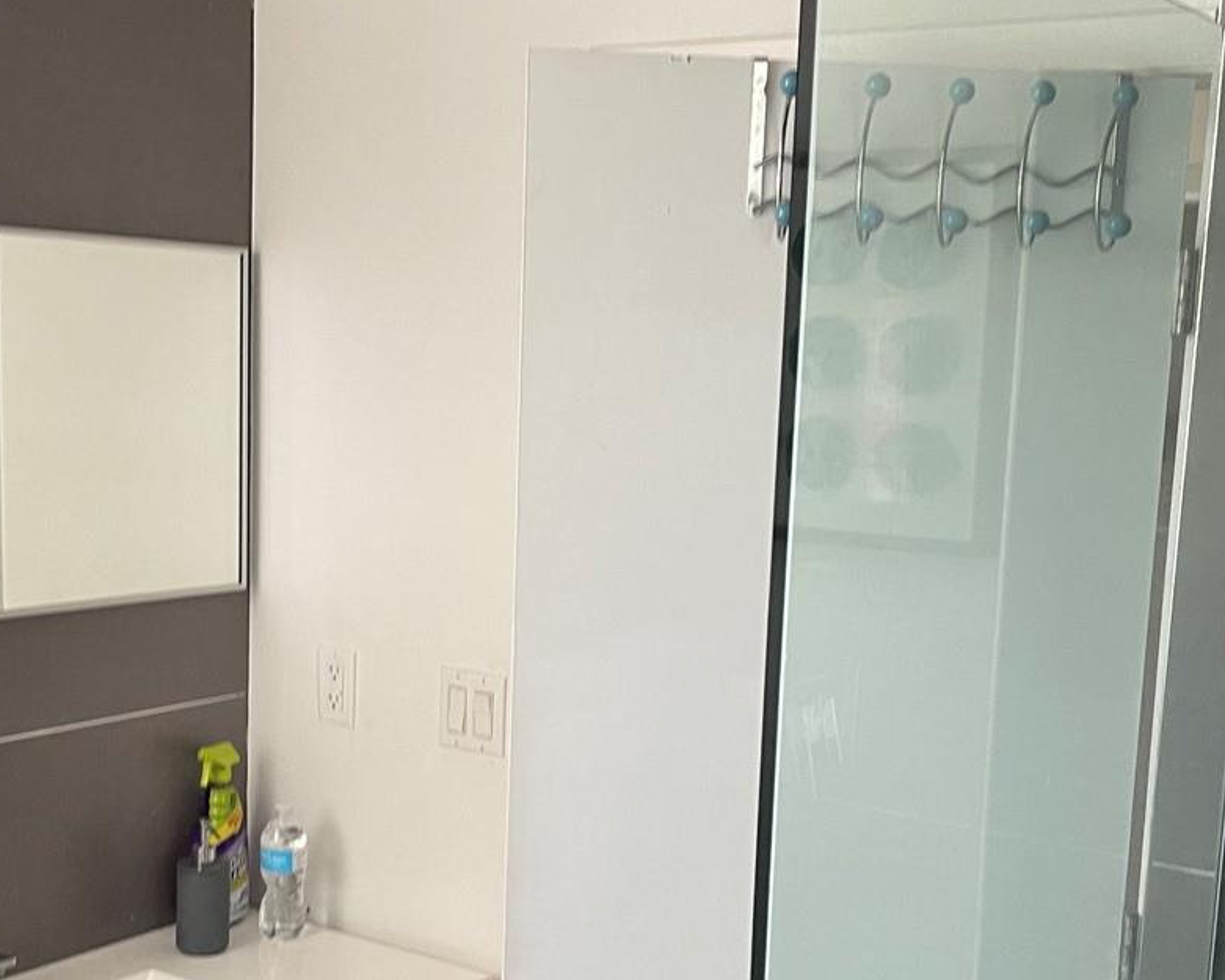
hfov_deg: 37.3
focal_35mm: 50
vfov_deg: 30.1
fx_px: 1813
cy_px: 643
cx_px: 560
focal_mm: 5.1
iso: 125
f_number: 1.6
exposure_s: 1/60
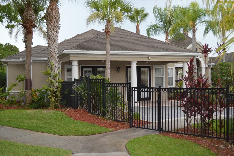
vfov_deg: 28.0
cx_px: 117
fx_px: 312
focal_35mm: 48
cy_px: 78
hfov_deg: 41.2
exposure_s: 1/100
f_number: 4.8
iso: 400
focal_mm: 32
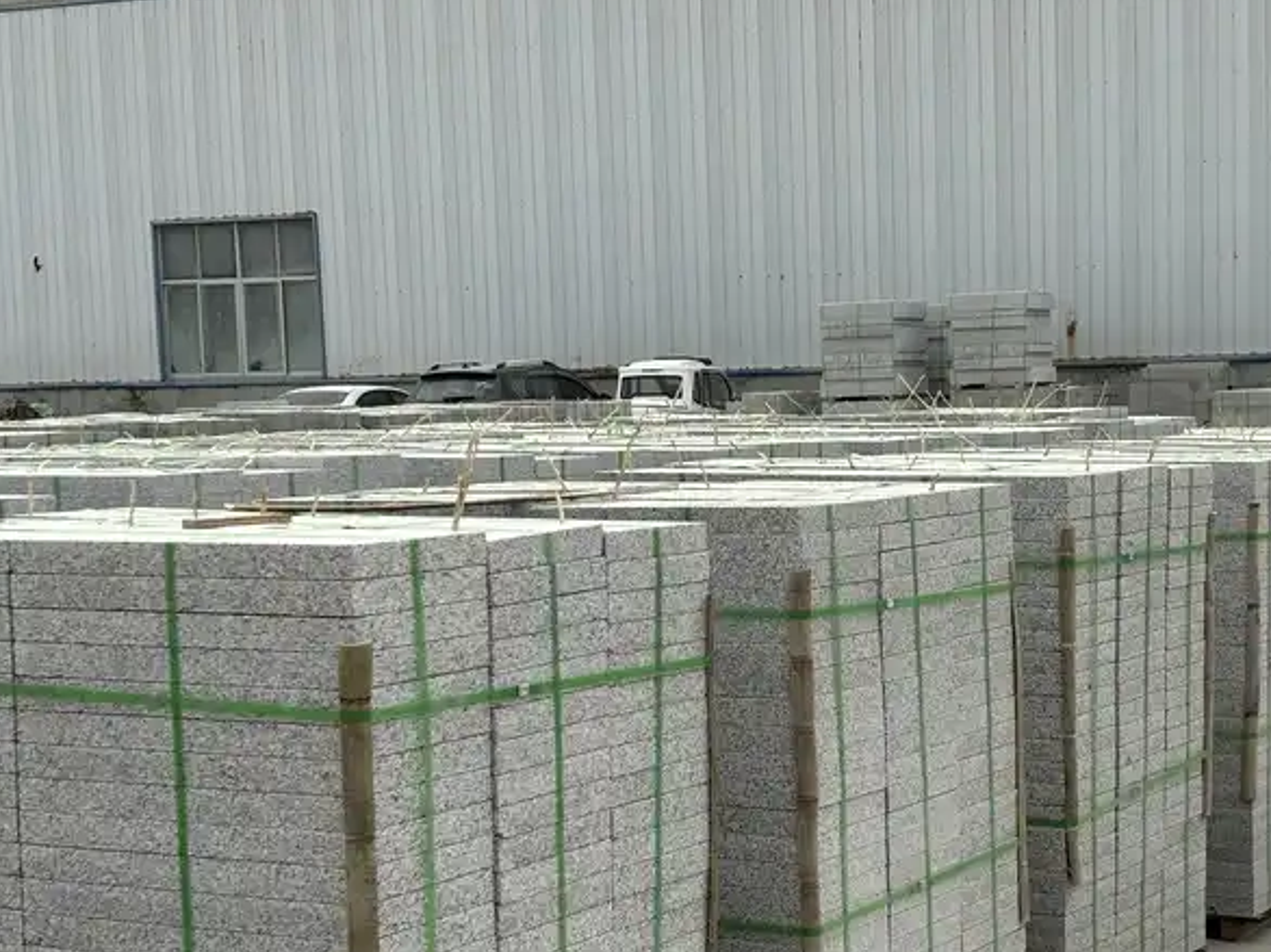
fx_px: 2606
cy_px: 616
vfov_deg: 20.7
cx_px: 833
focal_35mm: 71
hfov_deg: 27.3
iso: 32
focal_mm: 5.96
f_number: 1.6
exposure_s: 1/3413
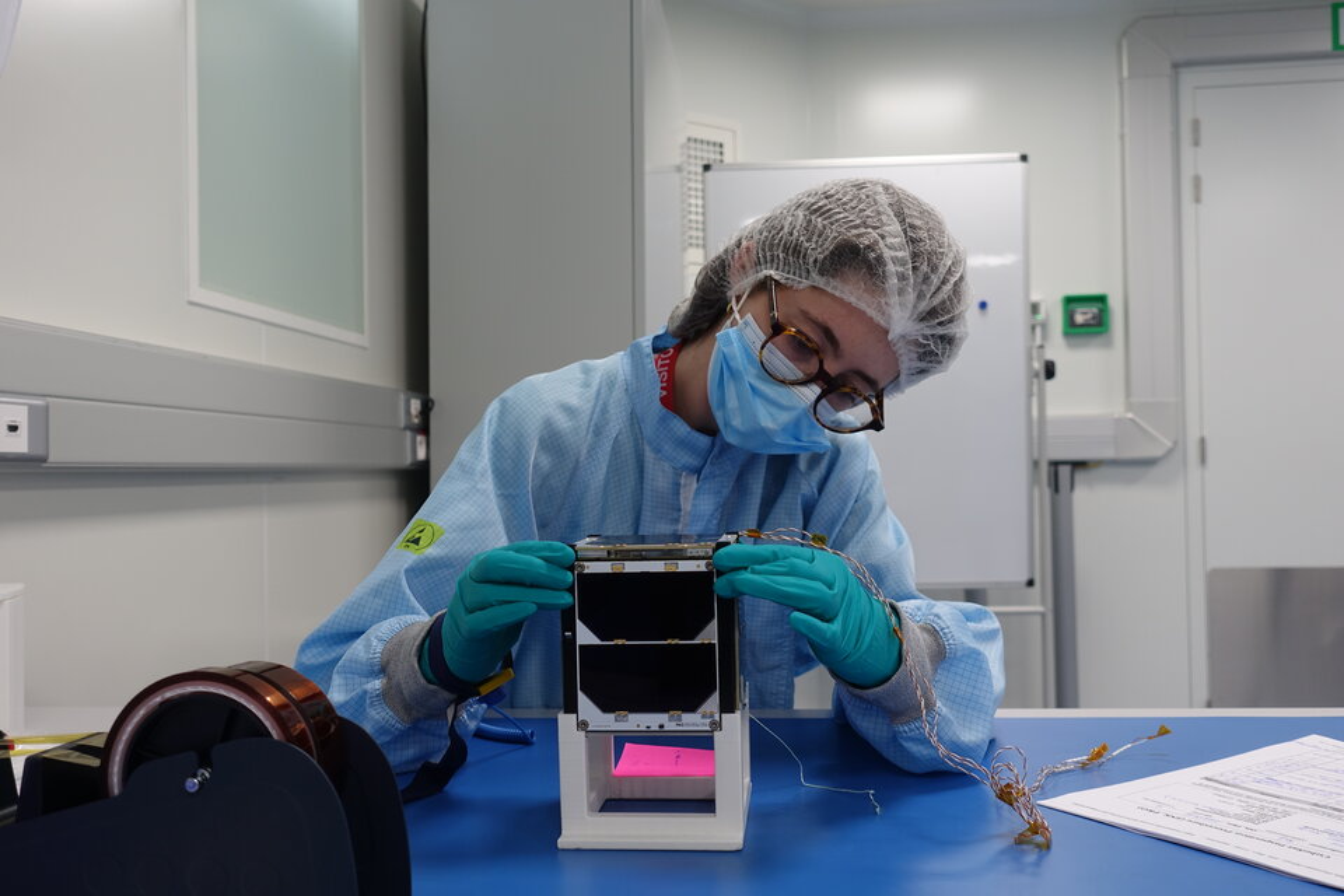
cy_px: 448
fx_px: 1195
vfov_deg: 41.1
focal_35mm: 32
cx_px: 672
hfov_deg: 58.7
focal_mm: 11.69
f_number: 2.8
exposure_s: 1/40
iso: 125
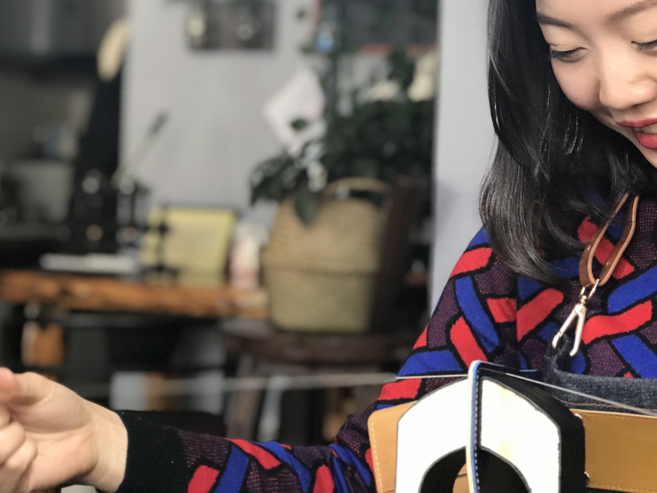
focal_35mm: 81
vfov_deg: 18.2
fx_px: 1537
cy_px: 161
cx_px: 432
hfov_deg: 24.0
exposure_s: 1/50
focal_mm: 6.6
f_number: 2.8
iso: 80
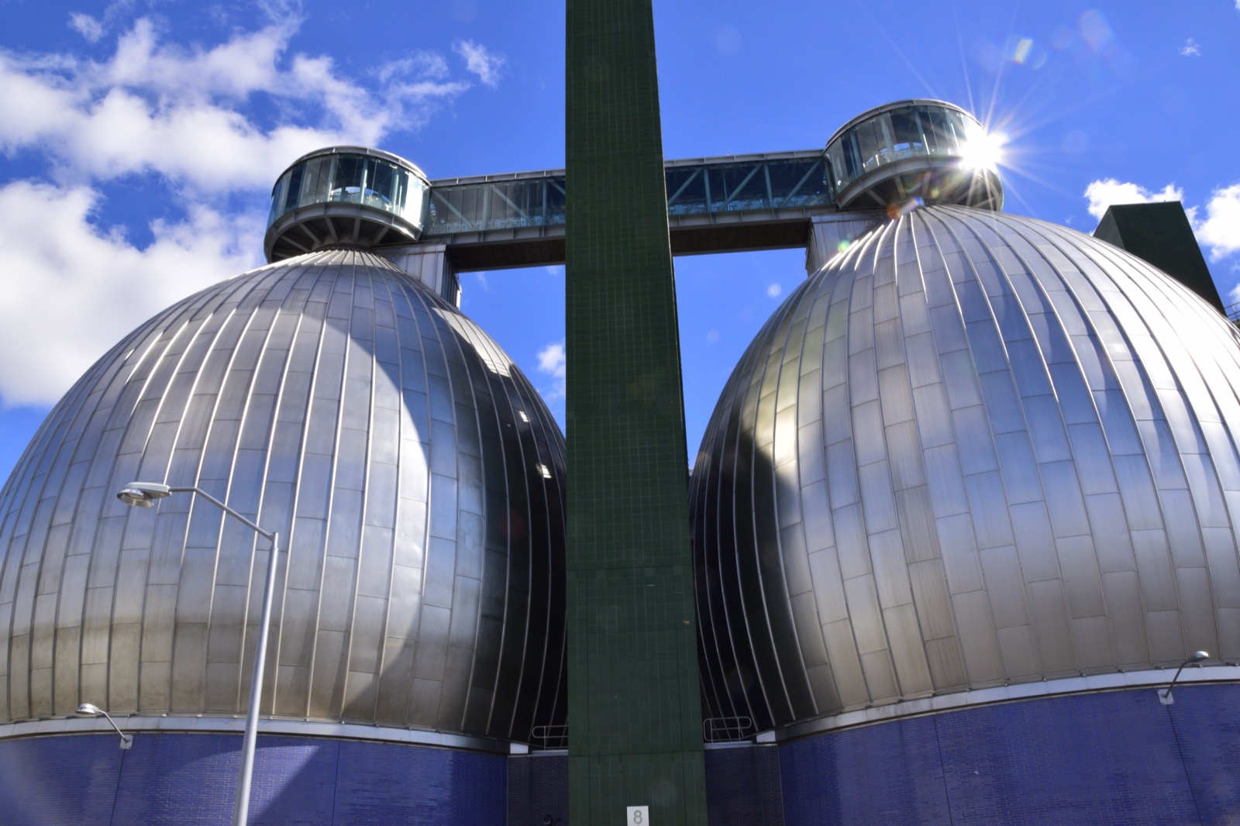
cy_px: 413
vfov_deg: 47.9
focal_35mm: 27
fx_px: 930
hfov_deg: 67.4
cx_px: 620
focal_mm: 18
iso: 400
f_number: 22
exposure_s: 1/160
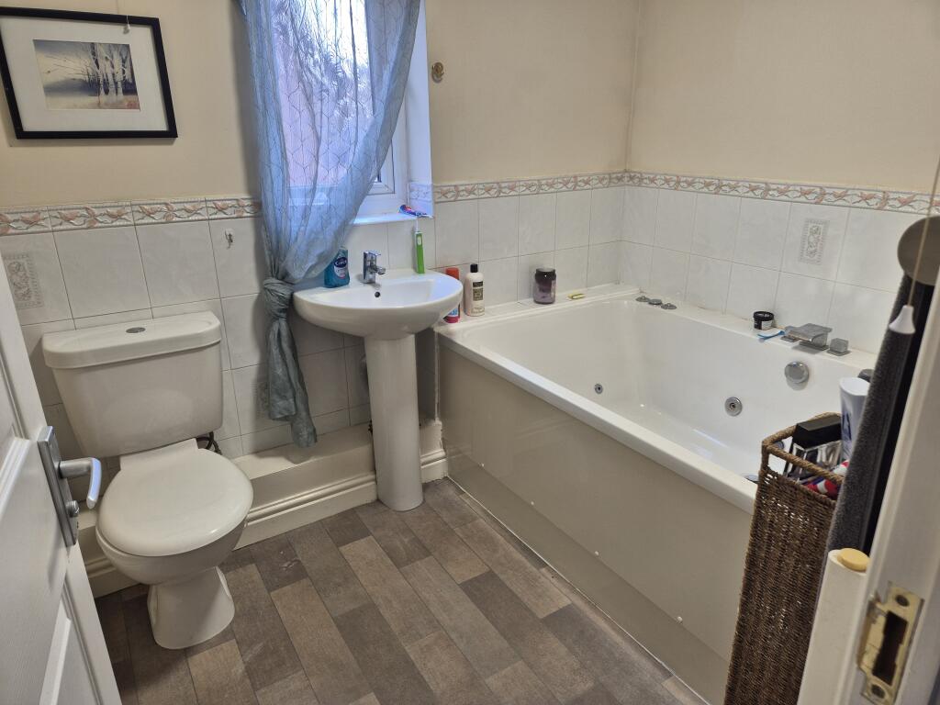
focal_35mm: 23
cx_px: 470
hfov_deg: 73.9
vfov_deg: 58.9
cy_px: 352
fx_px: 625
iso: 50
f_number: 1.8
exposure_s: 1/100
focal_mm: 5.4
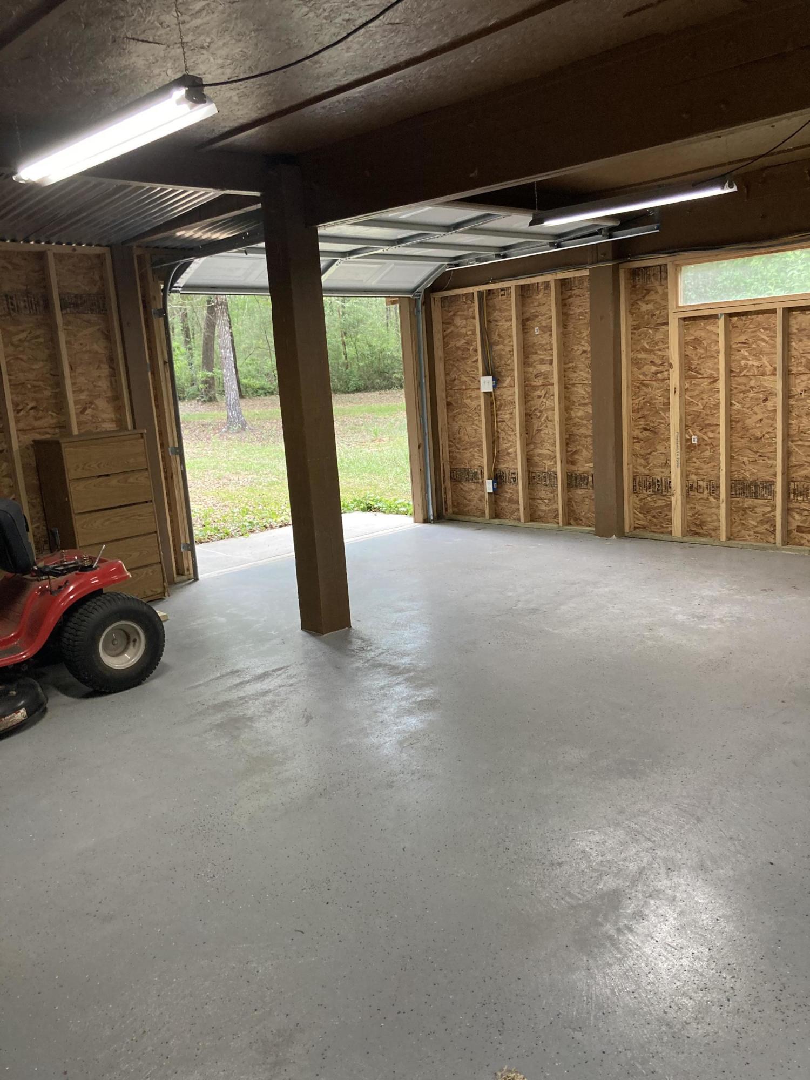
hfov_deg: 49.7
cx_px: 405
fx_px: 874
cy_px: 540
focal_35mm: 28
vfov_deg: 63.4
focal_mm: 3.99
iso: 125
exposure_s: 1/60
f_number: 1.8
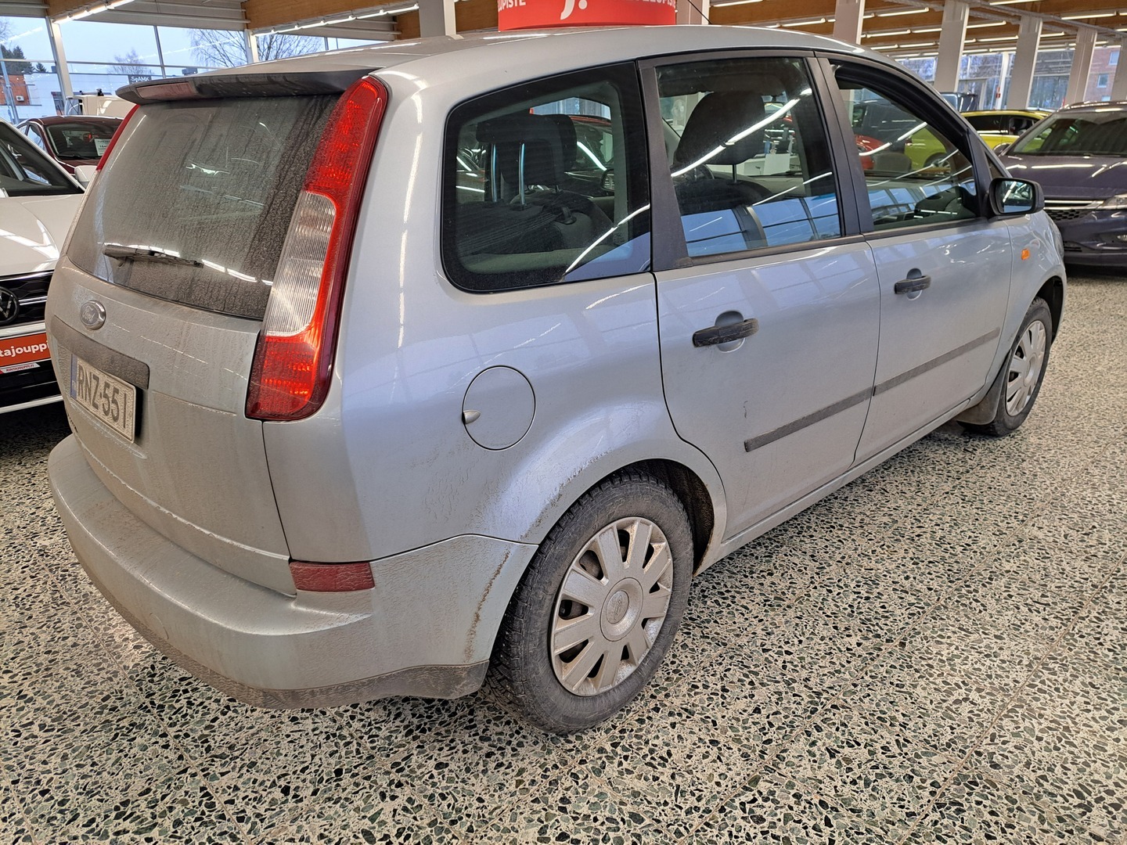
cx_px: 564
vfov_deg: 56.8
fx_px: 781
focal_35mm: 24
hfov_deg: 71.6
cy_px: 422
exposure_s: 1/50
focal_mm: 5.23
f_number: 1.8
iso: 100
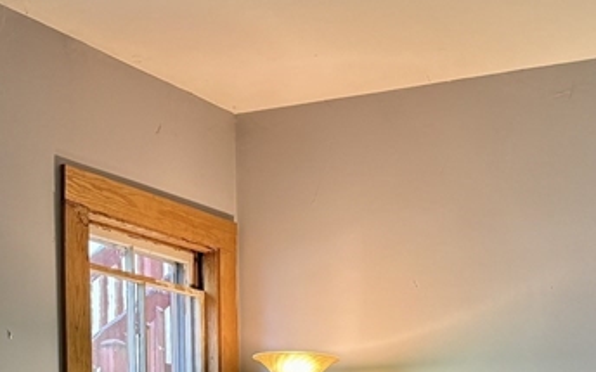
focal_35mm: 82
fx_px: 1332
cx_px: 402
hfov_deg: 25.1
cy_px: 554
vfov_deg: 14.8
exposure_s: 1/60
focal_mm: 5.96
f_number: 1.6
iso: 100
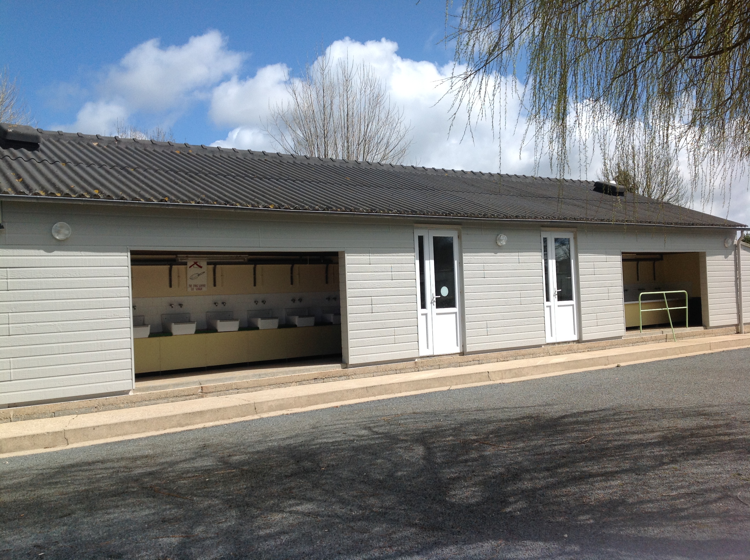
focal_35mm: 35
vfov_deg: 40.6
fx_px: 757
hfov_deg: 52.7
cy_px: 280
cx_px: 375
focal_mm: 4.28
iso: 50
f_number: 2.4
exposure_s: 1/2326
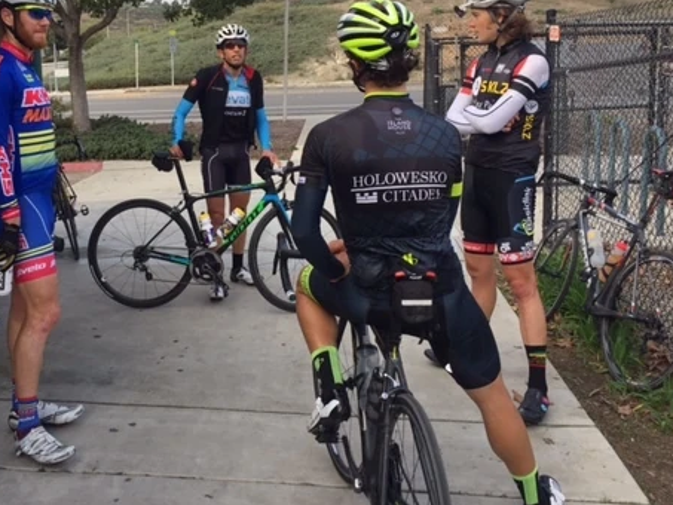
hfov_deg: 45.4
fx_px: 797
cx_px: 253
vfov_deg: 34.8
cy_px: 163
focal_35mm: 41
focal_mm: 4.15
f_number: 2.2
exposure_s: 1/638
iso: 32
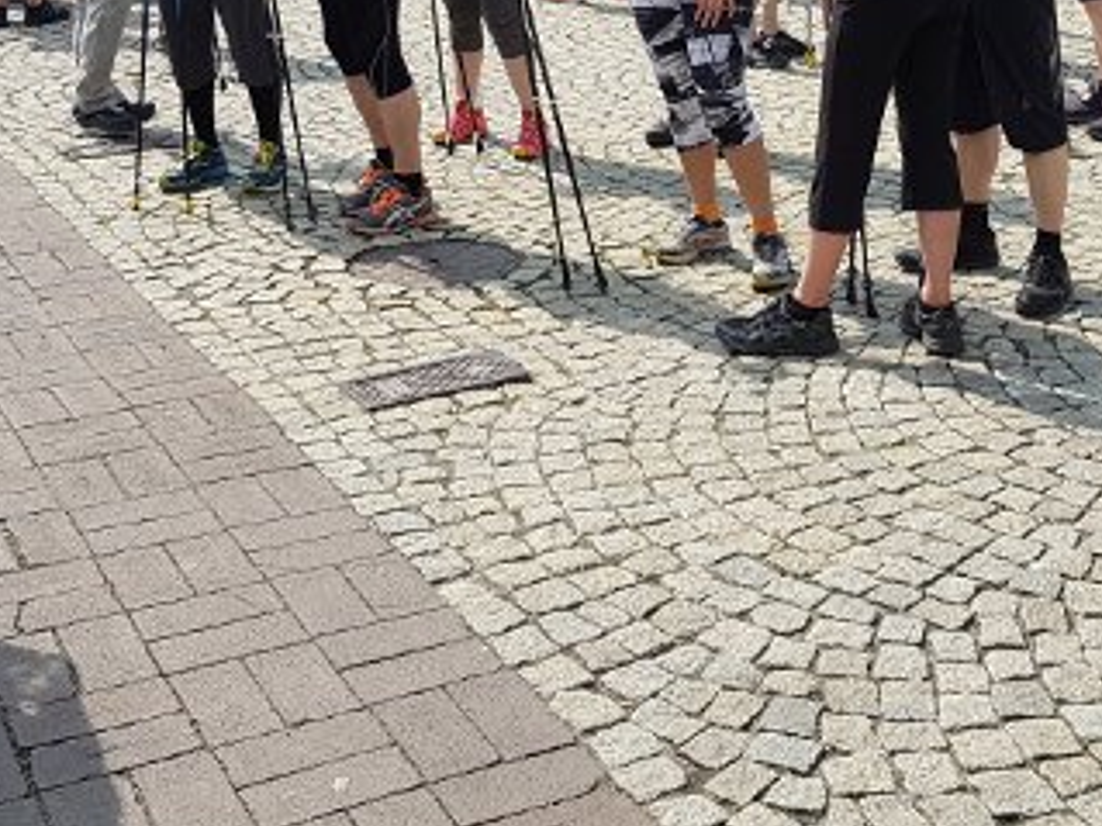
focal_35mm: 57
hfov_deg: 33.6
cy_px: -2
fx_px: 1814
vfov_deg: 24.5
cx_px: 687
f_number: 1.7
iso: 40
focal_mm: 4.2
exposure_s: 1/1204
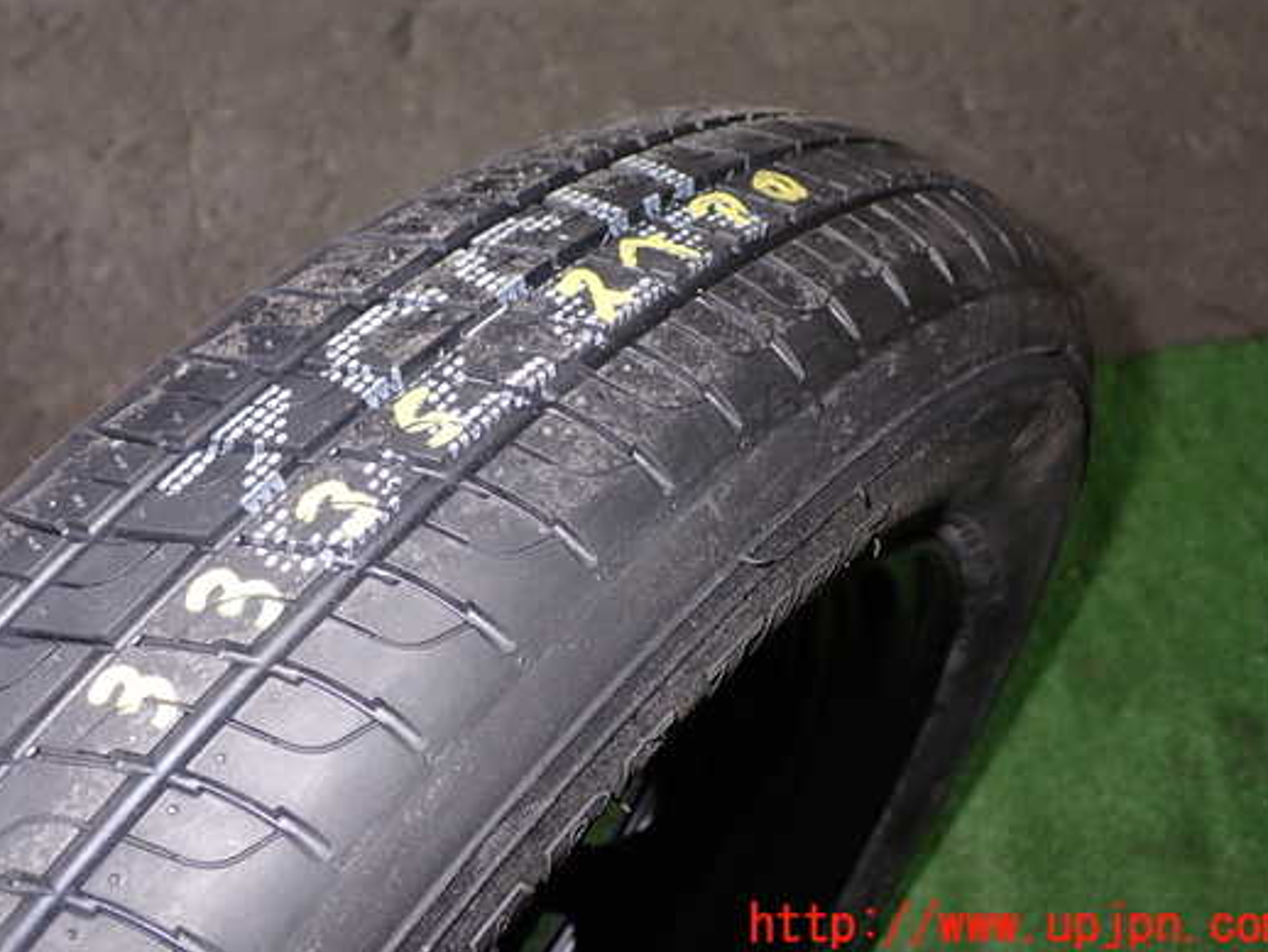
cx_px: 568
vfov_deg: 32.8
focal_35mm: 44
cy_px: 406
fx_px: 1612
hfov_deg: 42.9
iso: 200
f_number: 2.7
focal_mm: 6.83
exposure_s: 1/40
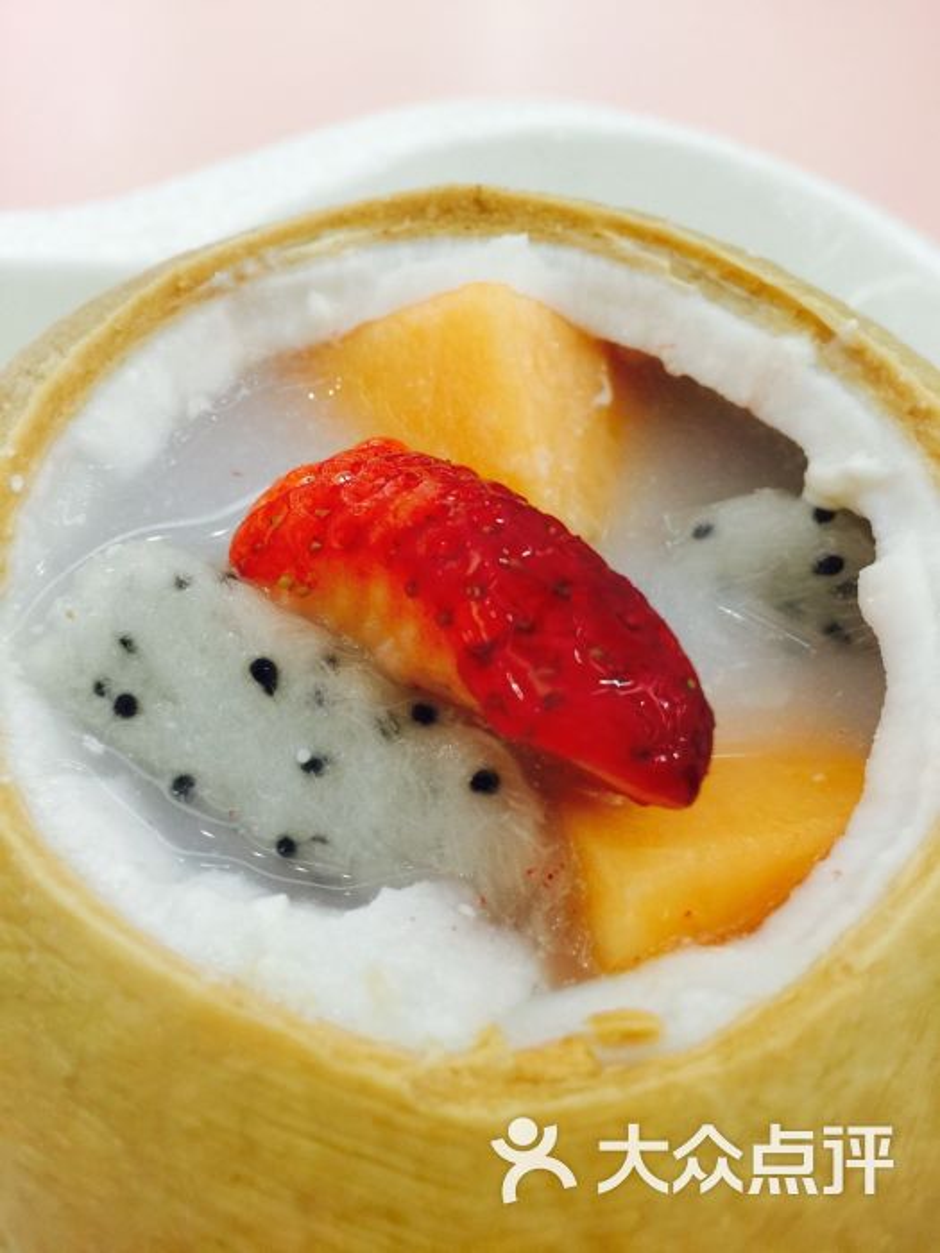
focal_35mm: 29
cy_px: 626
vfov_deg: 61.7
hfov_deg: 48.2
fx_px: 1050
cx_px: 470
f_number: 2.2
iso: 64
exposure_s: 1/17
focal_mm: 4.15
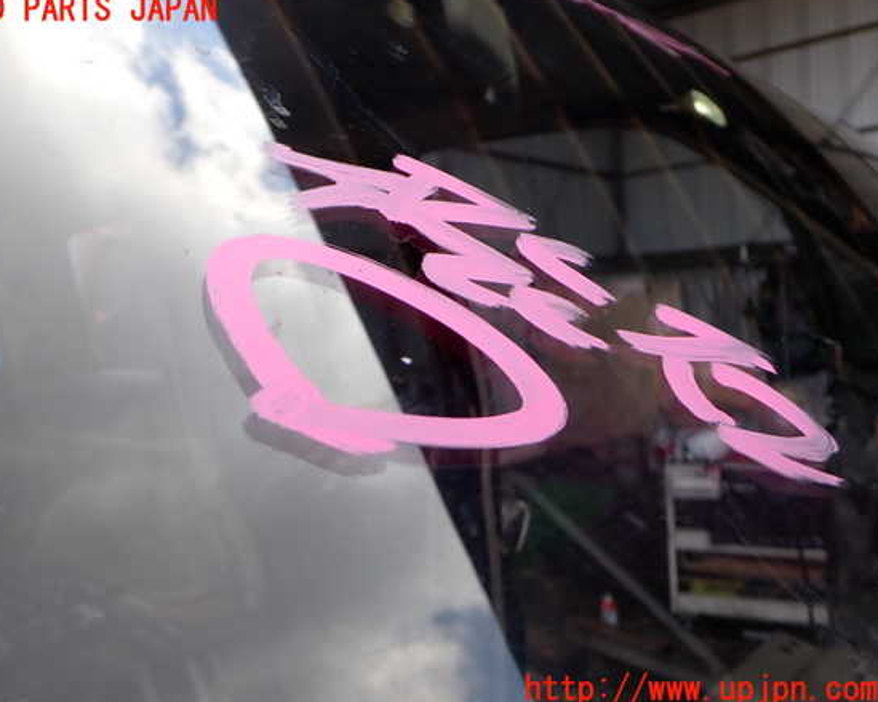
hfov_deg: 55.6
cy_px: 350
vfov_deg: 45.8
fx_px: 831
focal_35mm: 32
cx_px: 406
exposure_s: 1/250
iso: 100
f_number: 3.2
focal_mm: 5.4
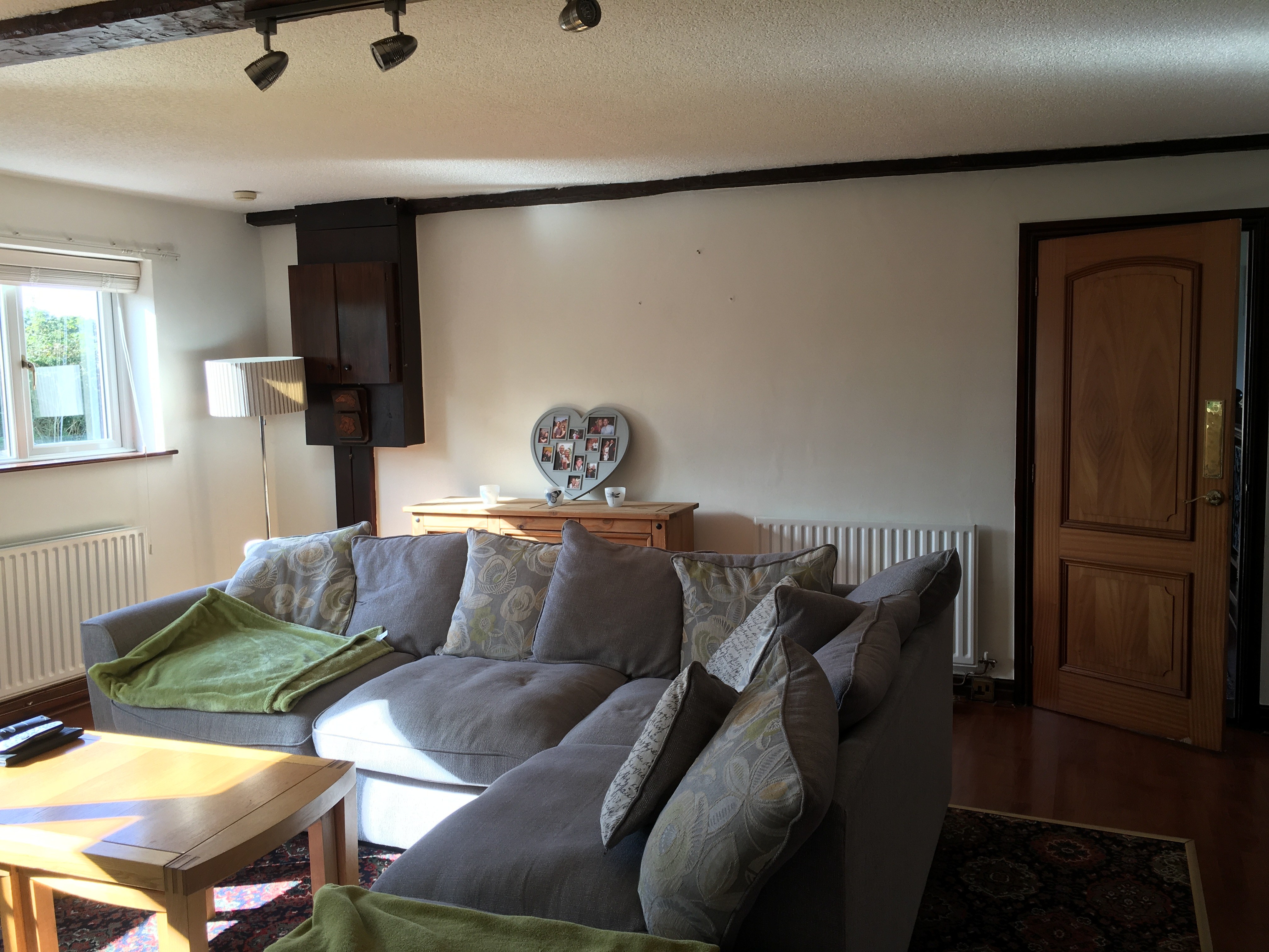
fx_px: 1063
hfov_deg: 61.7
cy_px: 476
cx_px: 634
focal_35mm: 29
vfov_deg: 48.2
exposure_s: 1/50
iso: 25
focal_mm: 4.15
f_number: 2.2
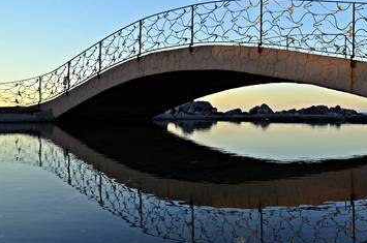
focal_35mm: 38
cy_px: 110
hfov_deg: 50.3
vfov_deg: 34.9
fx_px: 387
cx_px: 230
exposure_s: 1/200
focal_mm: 20
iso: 200
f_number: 7.1
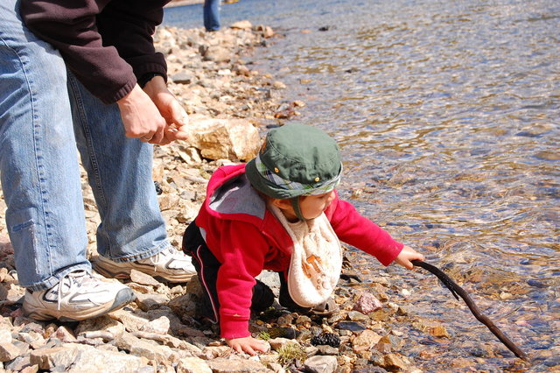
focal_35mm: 82
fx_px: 1283
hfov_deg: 24.6
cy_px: 186
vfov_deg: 16.5
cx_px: 280
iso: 400
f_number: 10
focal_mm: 55
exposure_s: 1/400
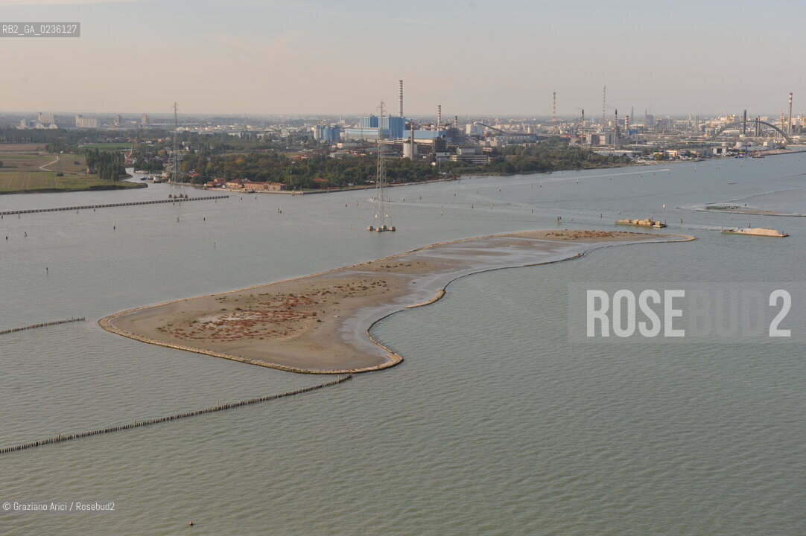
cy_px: 268
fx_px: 1163
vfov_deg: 26.0
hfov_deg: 38.2
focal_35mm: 52
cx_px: 403
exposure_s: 1/1000
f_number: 7.1
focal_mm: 52
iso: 500
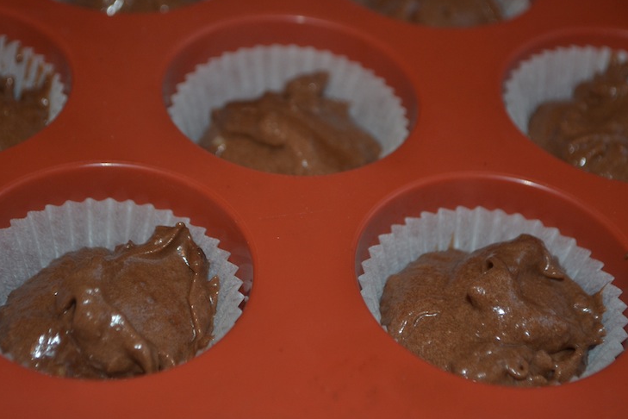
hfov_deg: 25.7
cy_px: 194
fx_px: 1378
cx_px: 300
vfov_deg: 17.3
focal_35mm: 79
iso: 400
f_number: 5.6
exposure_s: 1/60
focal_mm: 48
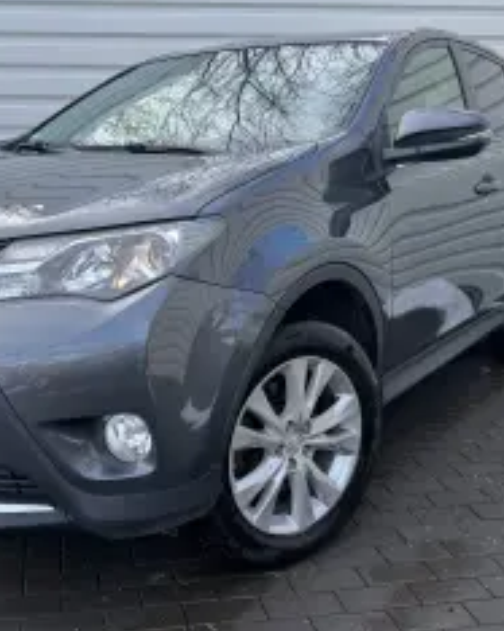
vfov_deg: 50.3
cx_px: 178
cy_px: 307
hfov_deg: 40.7
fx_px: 672
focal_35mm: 36
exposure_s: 1/943
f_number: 1.78
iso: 80
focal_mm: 6.76
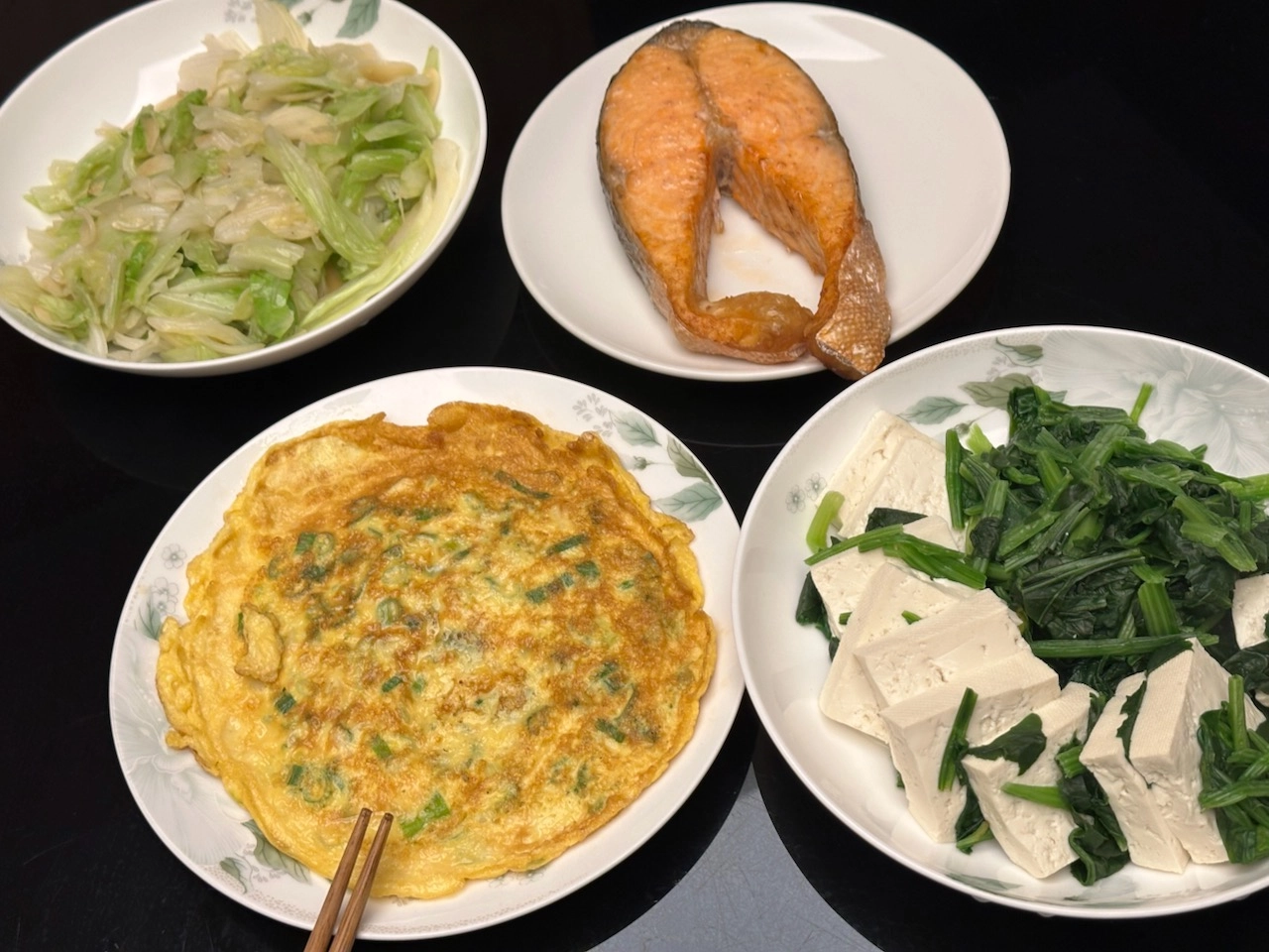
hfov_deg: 39.7
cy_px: 476
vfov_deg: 30.3
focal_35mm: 48
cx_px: 634
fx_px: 1760
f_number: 1.8
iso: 125
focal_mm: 6.9
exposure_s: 1/60
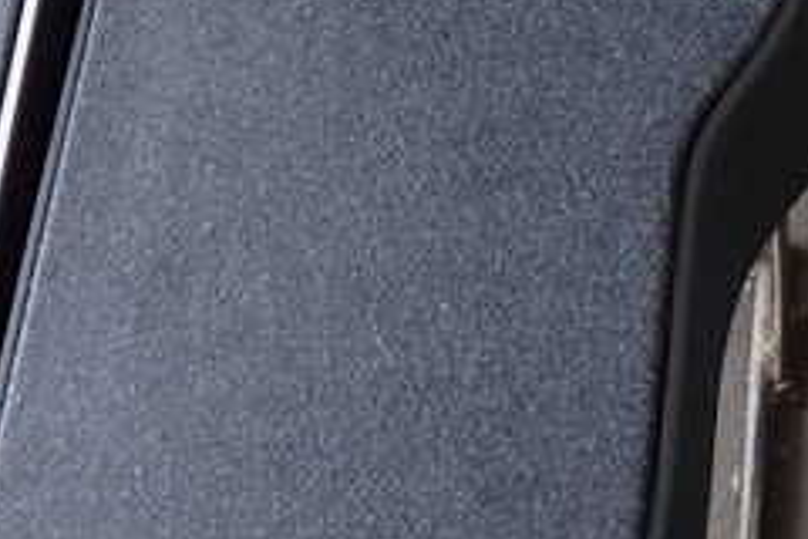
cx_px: 121
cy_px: 226
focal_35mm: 65
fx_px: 1459
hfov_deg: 30.0
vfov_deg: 20.9
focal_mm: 4.5
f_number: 2
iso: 200
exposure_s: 1/50
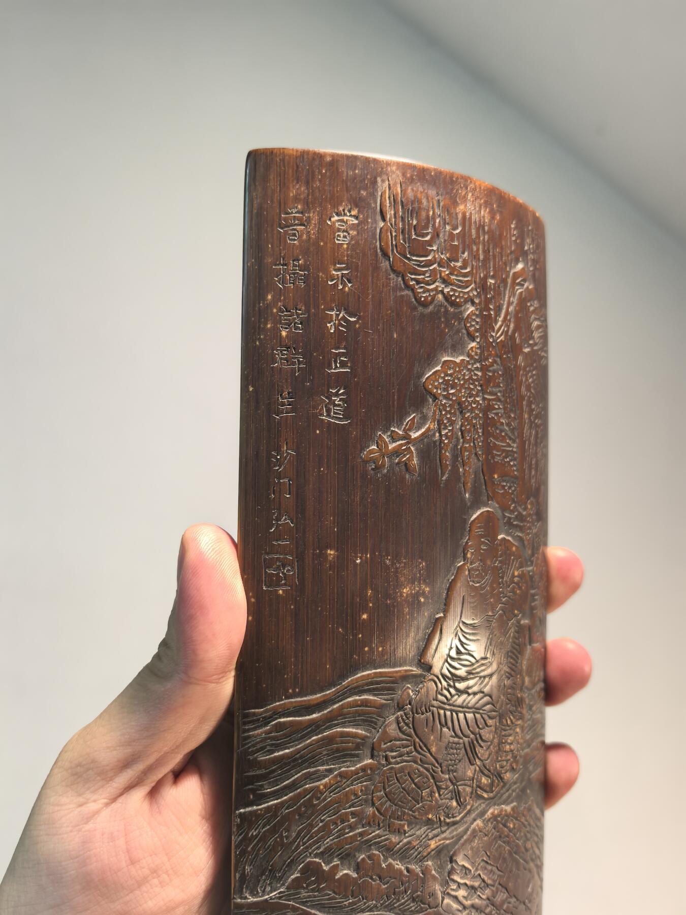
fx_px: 713
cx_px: 343
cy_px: 458
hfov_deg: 51.4
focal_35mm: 27
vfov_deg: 65.3
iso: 2500
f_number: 2
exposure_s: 1/656
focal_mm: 6.98
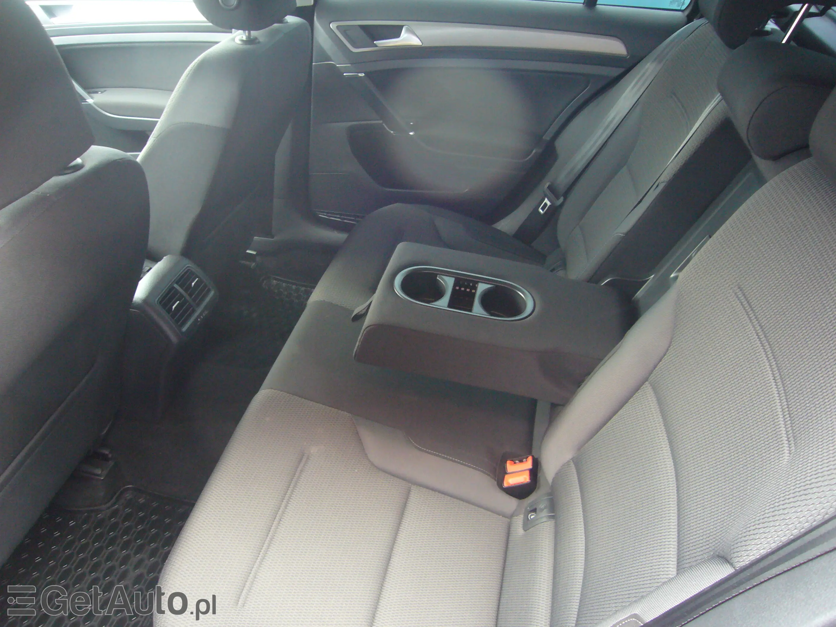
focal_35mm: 28
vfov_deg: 49.7
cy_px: 314
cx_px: 418
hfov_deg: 63.4
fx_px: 676
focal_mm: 4.6
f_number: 2.8
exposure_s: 1/8
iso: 200
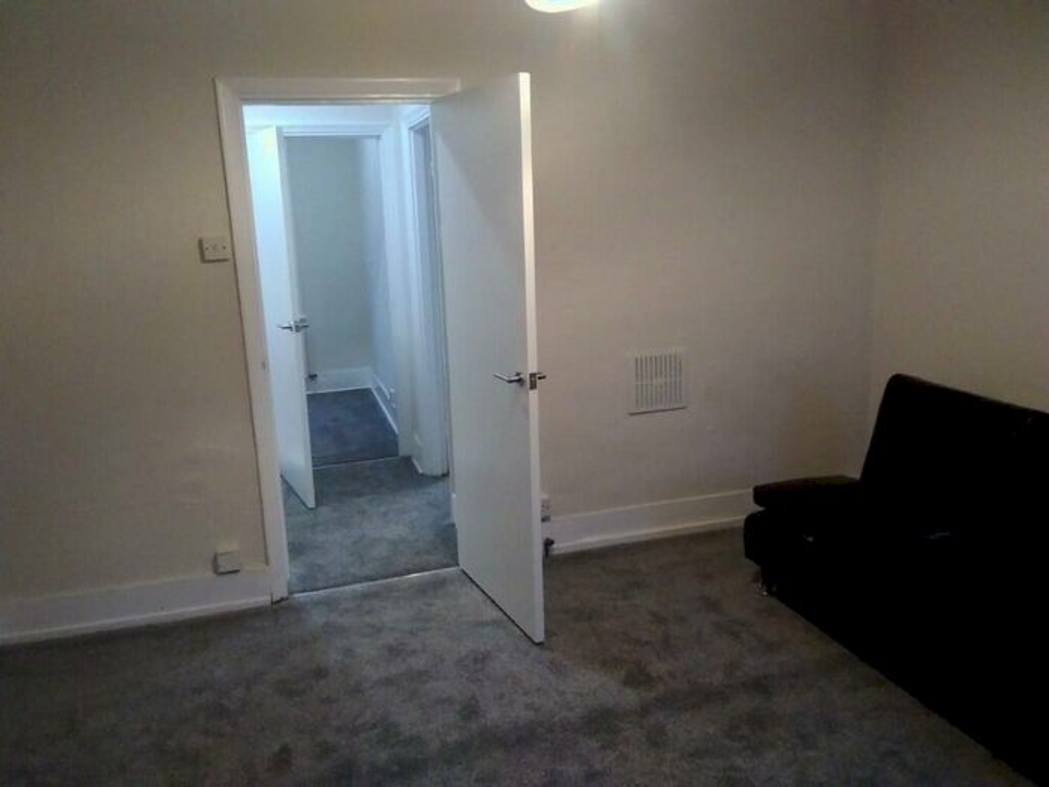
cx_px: 524
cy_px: 394
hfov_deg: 63.4
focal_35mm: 28
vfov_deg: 49.7
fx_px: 849
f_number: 2.4
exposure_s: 1/33.3
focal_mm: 2.39
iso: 616
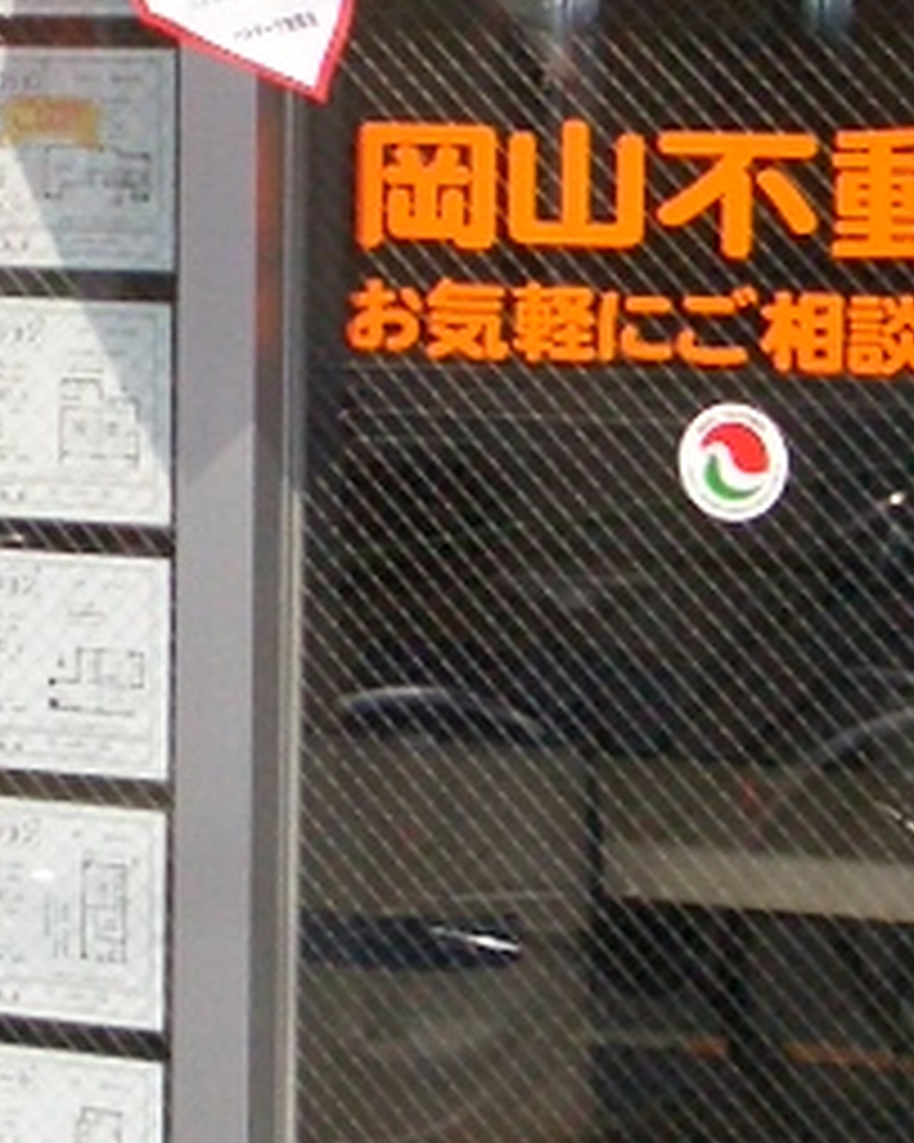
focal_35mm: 172
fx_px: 5819
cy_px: 261
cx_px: -50
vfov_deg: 11.2
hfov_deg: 8.9
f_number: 4.3
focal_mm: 5.8
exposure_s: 1/1000
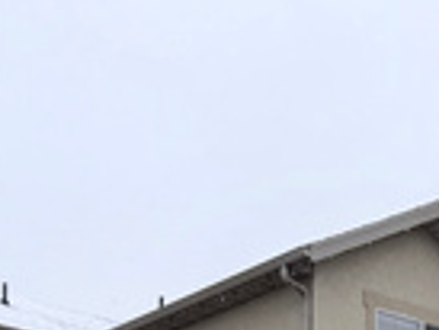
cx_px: 263
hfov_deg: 17.5
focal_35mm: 112
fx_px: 1422
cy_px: 676
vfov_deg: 11.8
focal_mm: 6.76
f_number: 1.78
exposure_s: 1/1812
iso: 80
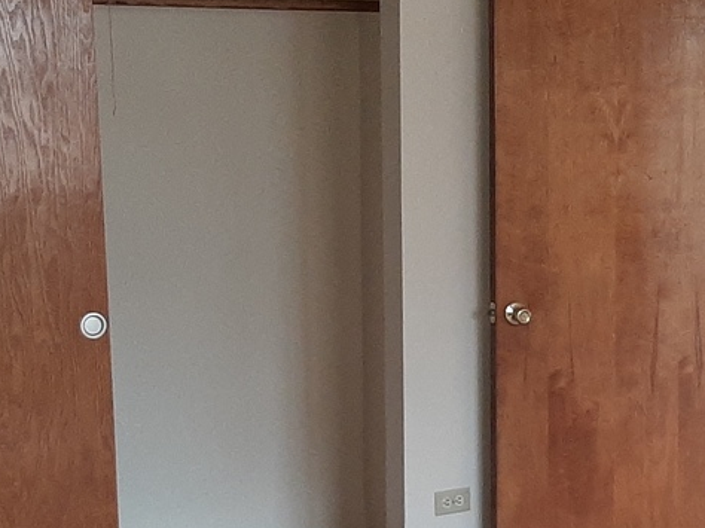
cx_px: 492
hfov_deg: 24.6
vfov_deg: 18.5
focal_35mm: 79
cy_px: 416
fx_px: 1608
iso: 200
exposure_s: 1/40
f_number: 1.7
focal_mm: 3.93
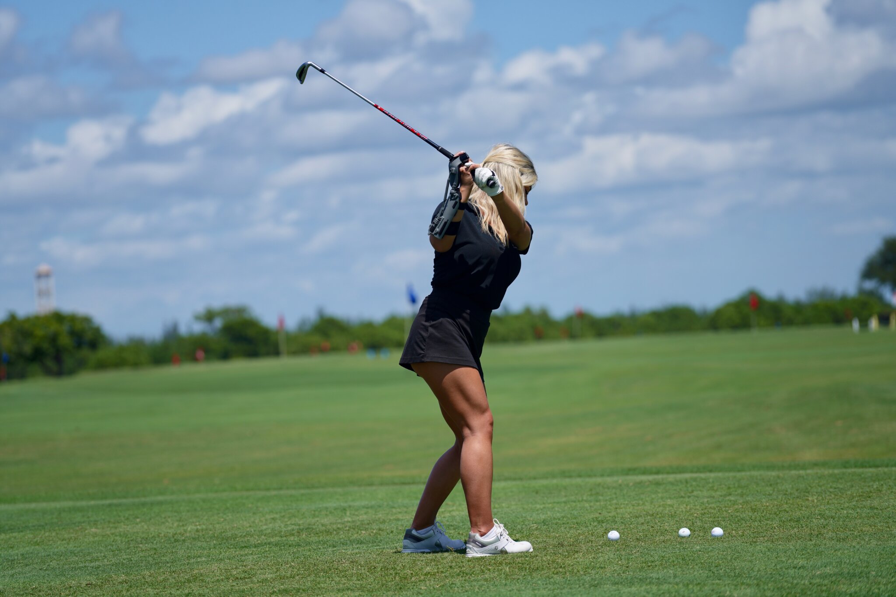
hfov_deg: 13.3
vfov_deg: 8.9
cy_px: 298
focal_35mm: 155
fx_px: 3857
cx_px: 448
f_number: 4
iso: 80
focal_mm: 155
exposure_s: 1/500
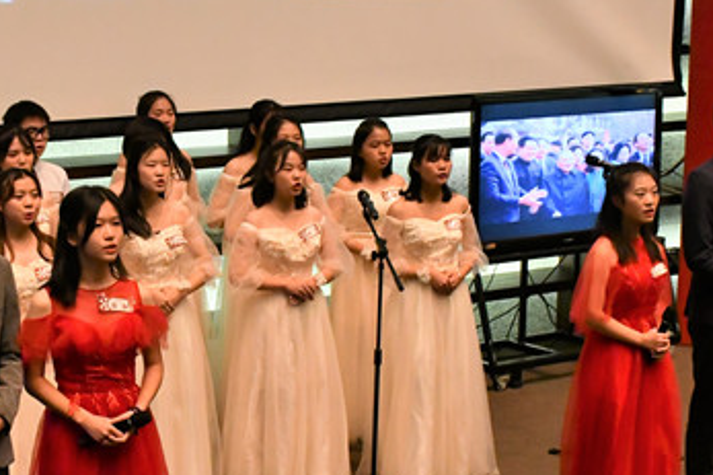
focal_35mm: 90
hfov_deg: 22.6
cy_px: 323
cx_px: 249
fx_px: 1782
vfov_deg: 15.1
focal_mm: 35
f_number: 8
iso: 6400
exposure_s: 1/100
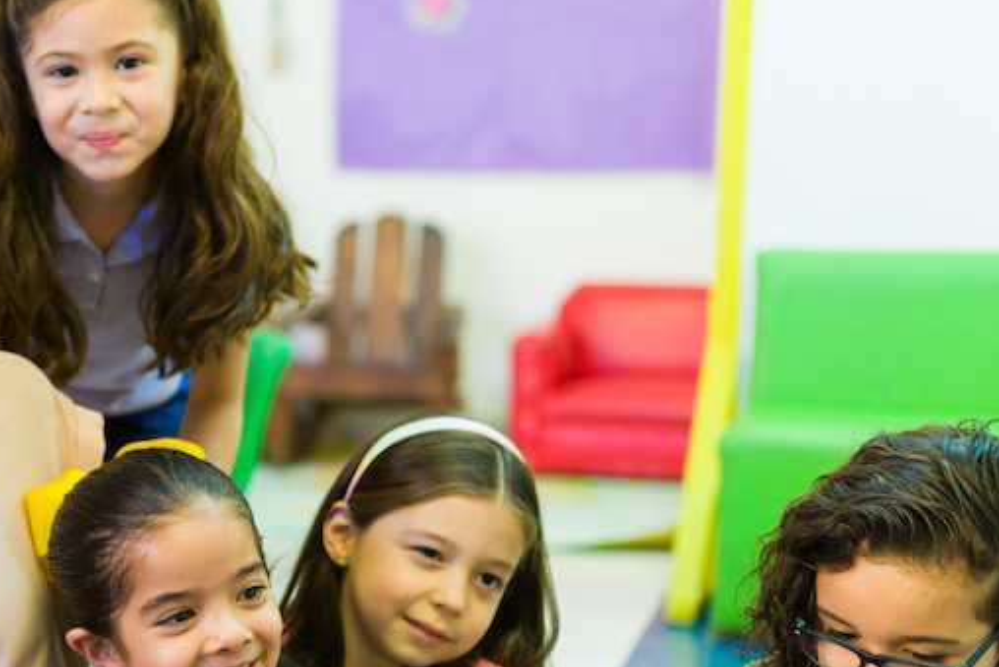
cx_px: 161
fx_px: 1721
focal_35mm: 62
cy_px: 455
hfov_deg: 31.3
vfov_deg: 21.8
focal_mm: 35
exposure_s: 1/125
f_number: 1.6
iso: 500
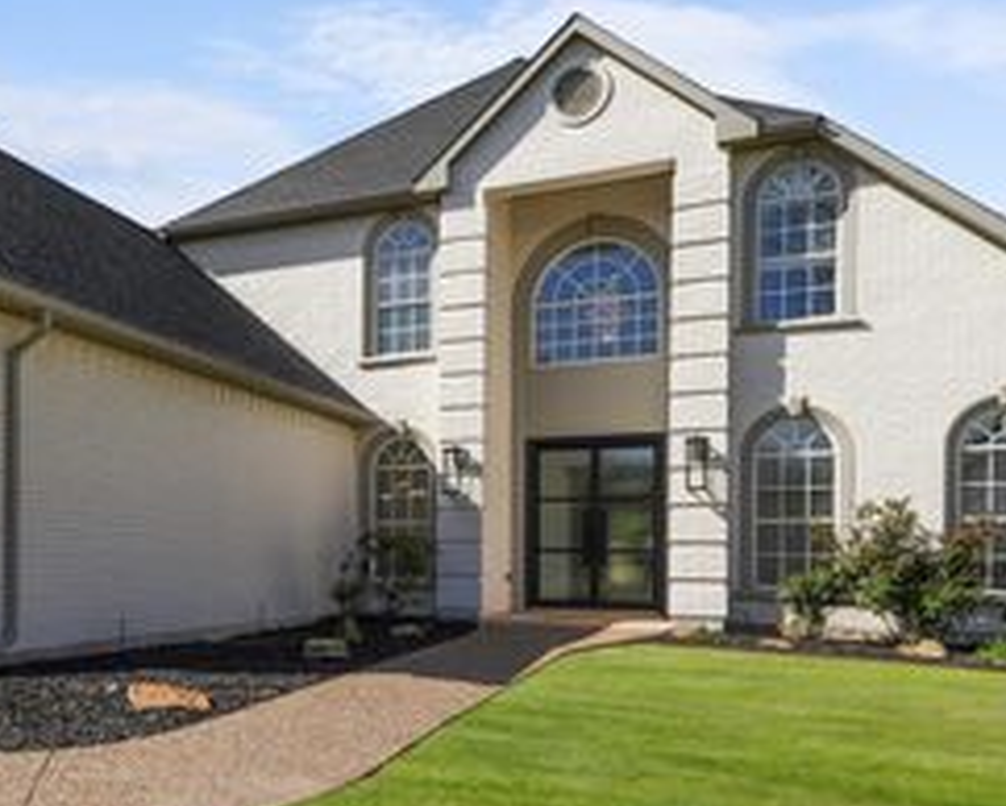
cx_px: 320
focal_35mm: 34
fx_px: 1012
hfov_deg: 51.7
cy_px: 540
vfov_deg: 42.8
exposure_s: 1/1600
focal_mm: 17.5
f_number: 9
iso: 640
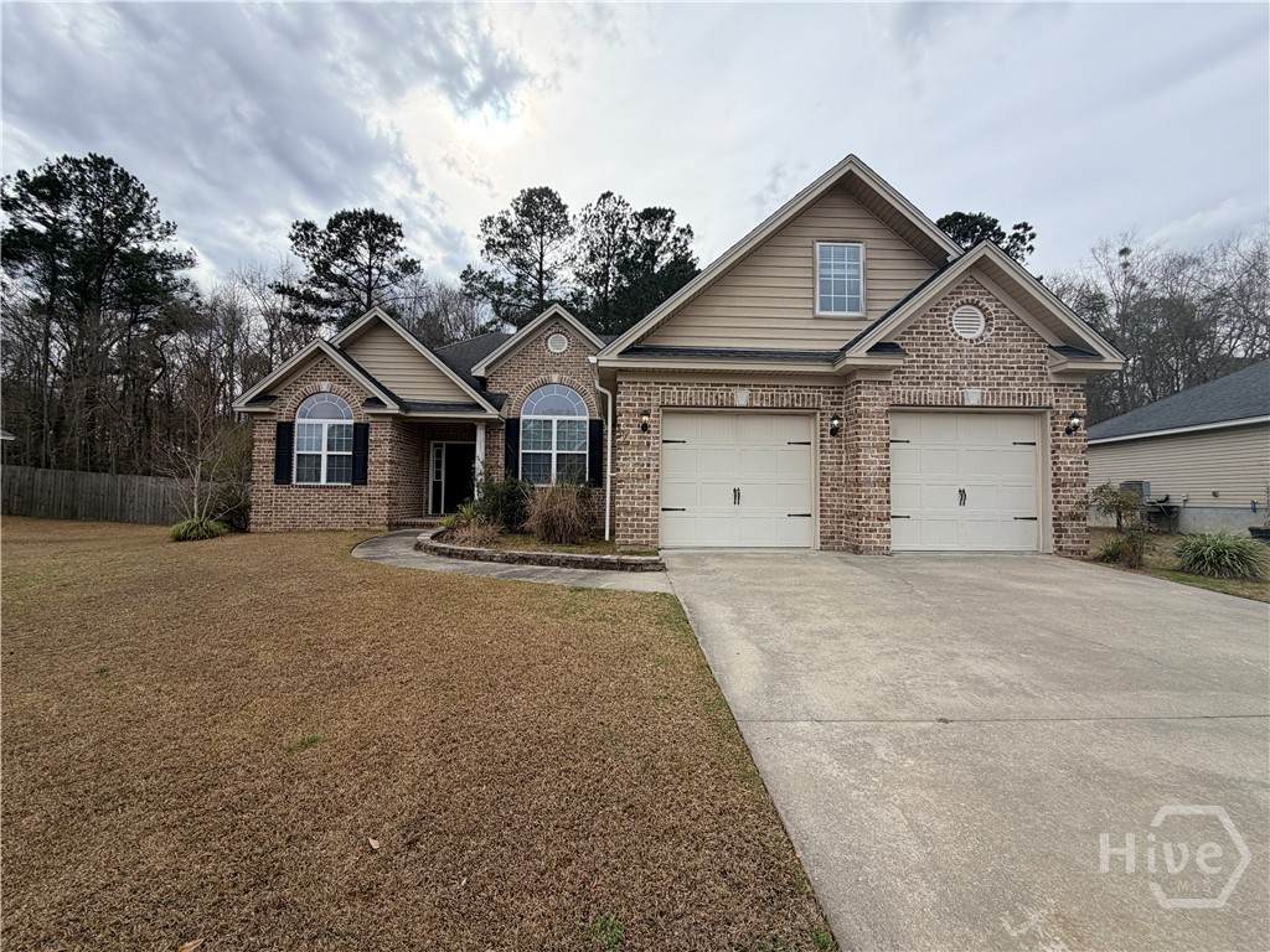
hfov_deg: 102.1
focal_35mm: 14
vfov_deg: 85.7
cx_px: 635
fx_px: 514
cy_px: 476
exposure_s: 1/1050
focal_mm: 2.22
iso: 32
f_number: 2.2
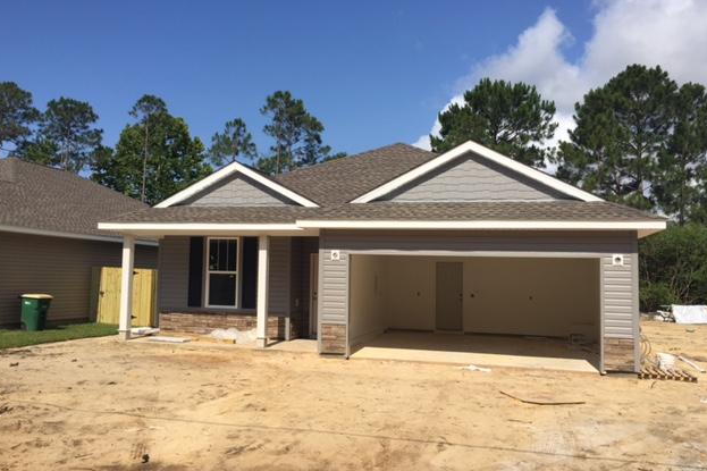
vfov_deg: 42.3
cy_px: 235
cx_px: 355
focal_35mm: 31
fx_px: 609
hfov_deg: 60.3
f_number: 2.2
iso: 32
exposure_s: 1/2825
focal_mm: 4.15
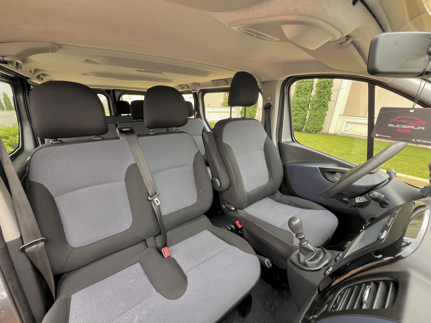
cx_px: 216
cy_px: 162
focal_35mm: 13
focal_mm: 1.57
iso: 160
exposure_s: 1/99
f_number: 1.8
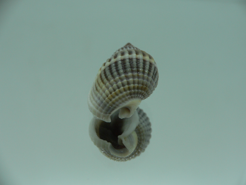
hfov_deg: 51.4
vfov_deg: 39.7
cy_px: 93
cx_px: 125
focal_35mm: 36
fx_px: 256
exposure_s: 1/80
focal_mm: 4.6
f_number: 2.8
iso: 80
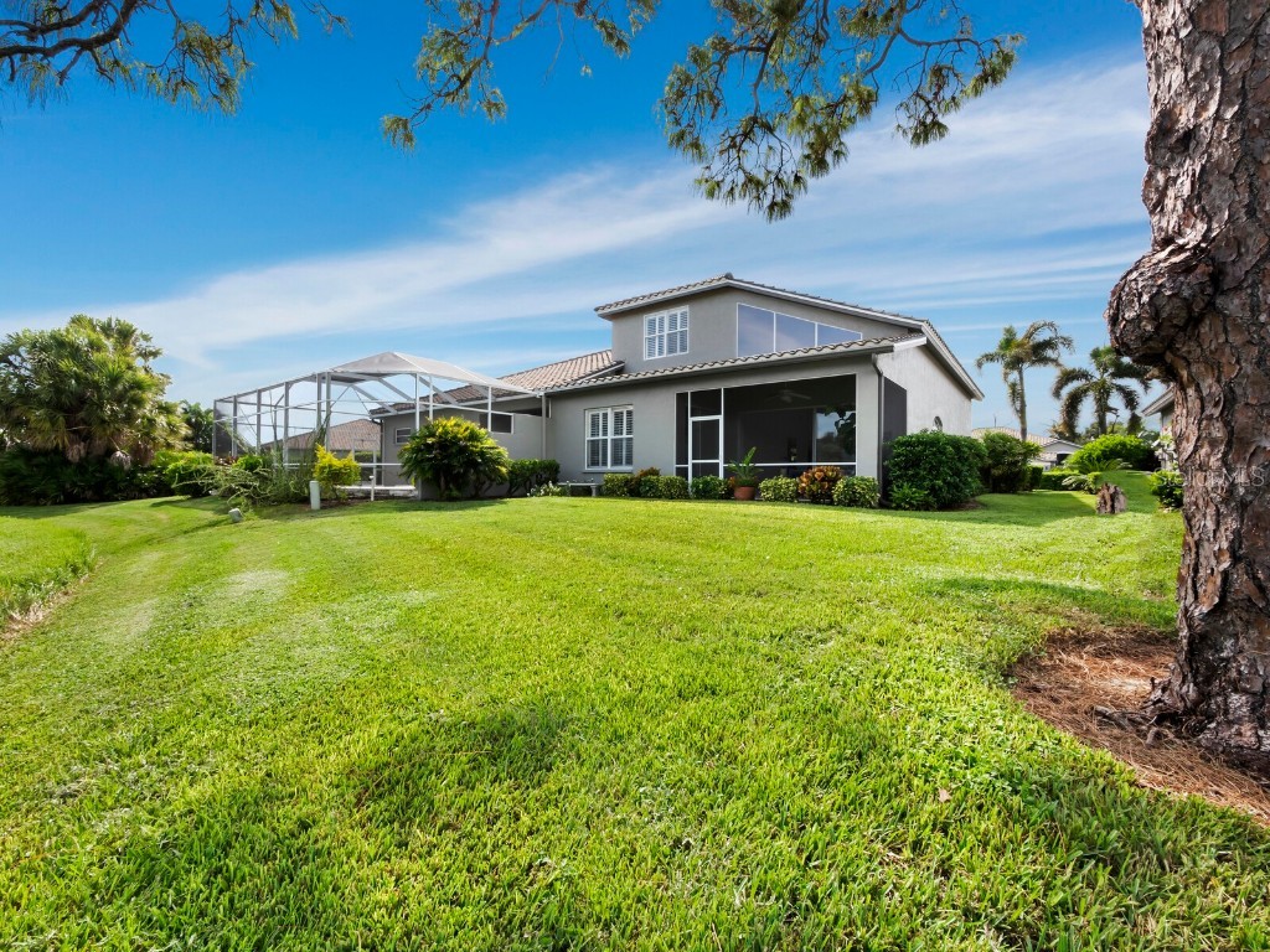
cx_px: 635
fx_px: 514
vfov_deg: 85.7
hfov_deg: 102.1
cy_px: 476
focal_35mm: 14
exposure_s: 1/100
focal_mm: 7
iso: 400
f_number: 11
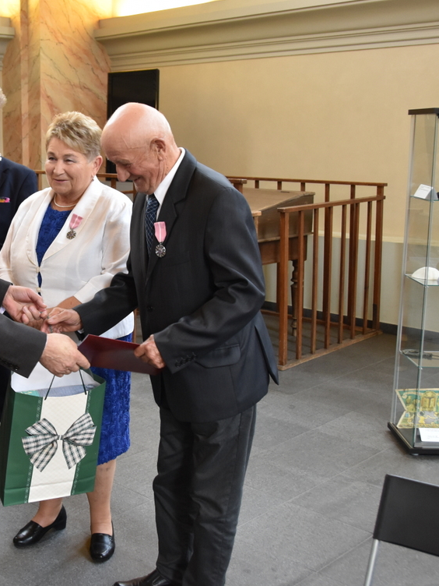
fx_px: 778
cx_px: 91
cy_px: 295
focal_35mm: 46
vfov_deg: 41.2
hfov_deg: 30.8
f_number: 3.5
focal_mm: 20
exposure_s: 1/30
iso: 1000
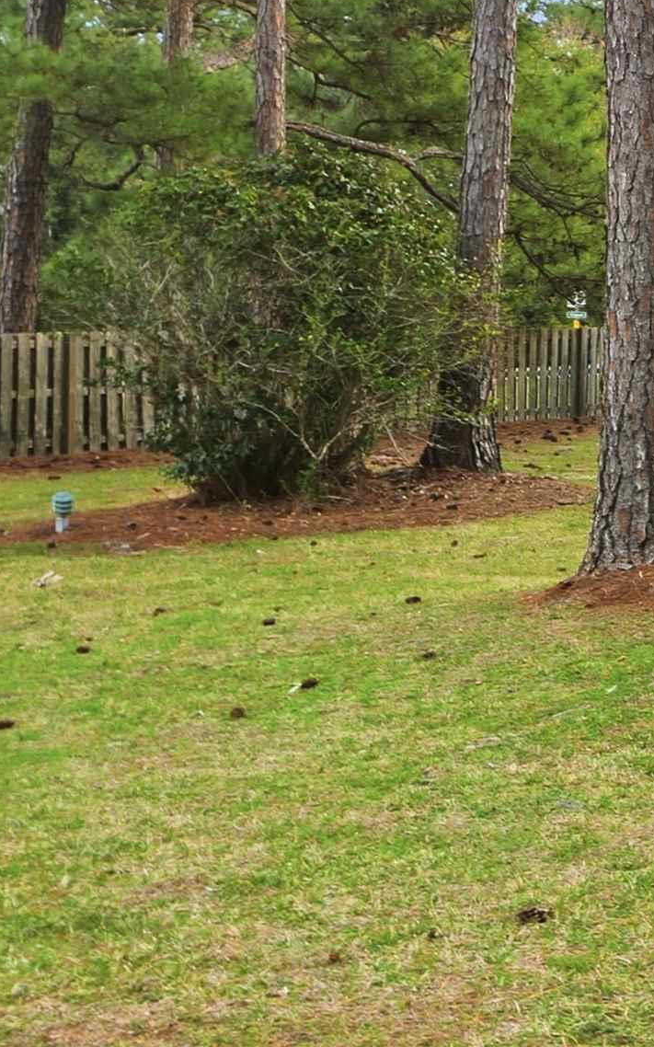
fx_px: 1883
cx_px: 1307
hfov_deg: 15.6
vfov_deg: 30.9
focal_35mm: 66
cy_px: 664
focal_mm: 16
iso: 100
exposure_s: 1/10
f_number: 8
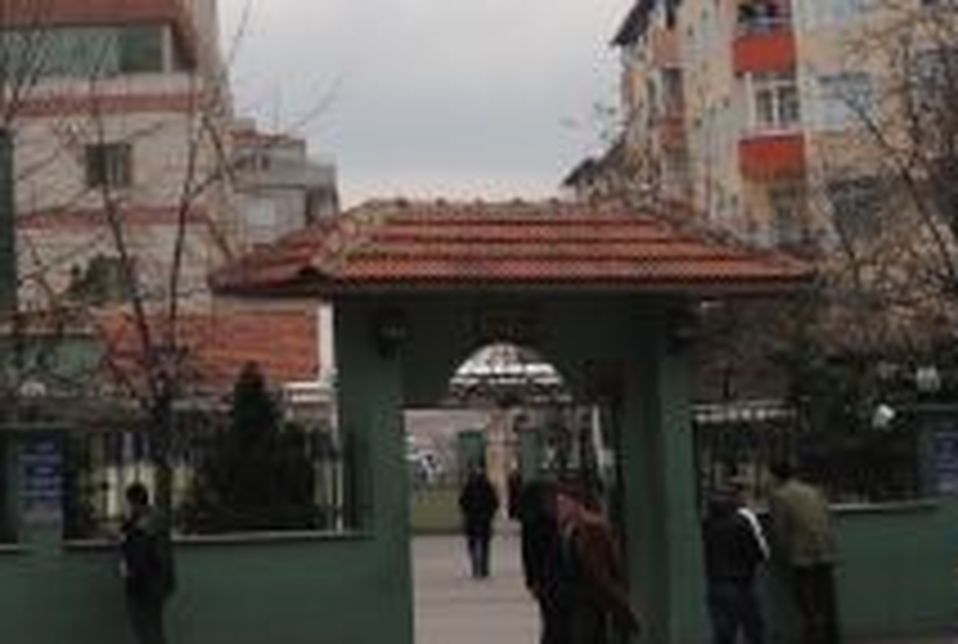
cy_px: -41
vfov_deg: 14.9
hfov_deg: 20.8
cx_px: -234
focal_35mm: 90
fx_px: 2400
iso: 100
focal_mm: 20
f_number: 9
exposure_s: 1/200
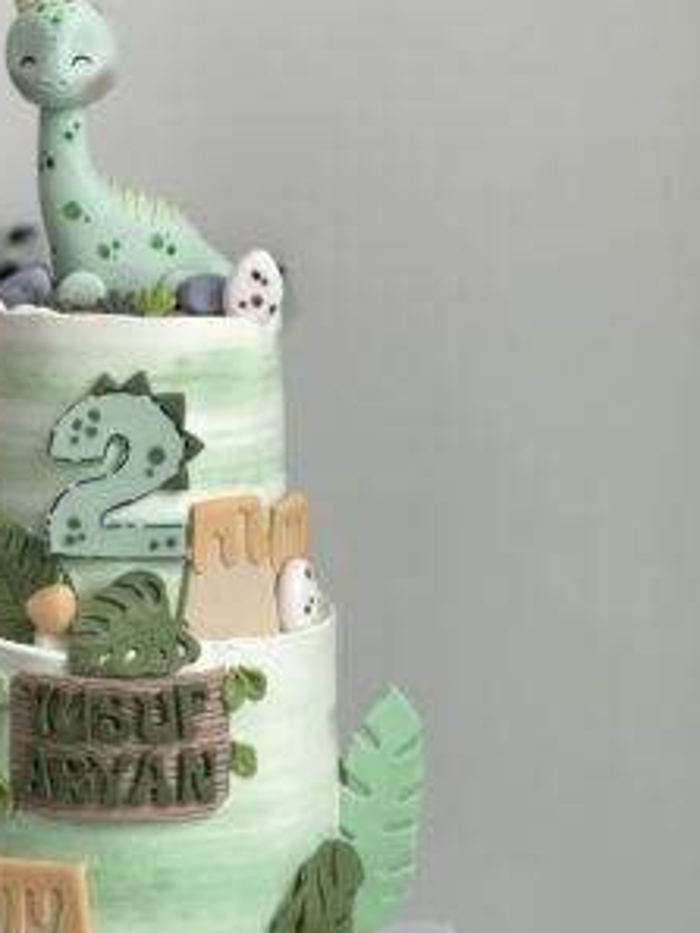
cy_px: 611
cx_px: 132
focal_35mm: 115
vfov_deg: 17.1
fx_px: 3098
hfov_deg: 12.8
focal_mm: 7.5
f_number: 2.2
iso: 40
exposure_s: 1/100
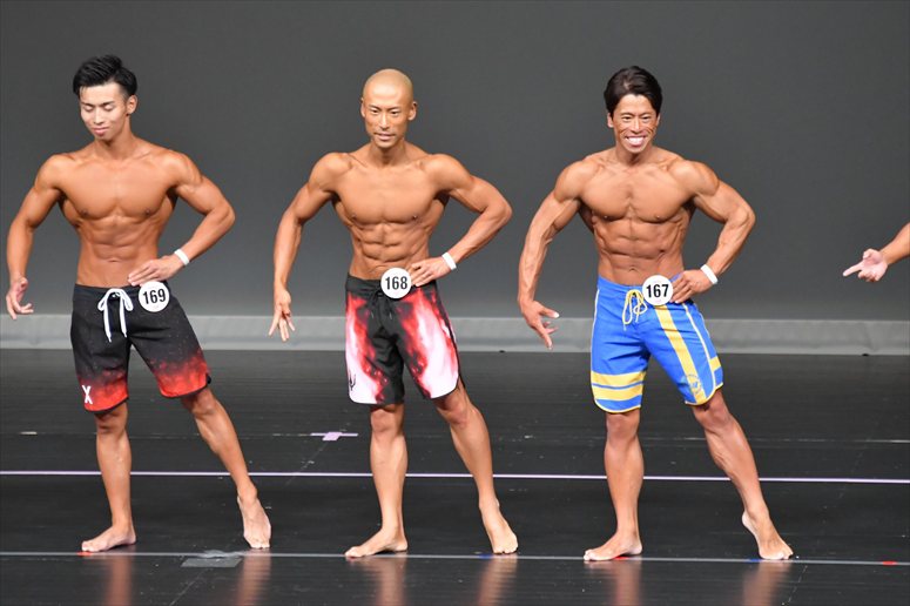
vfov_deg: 4.0
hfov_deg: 6.0
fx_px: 8717
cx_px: 455
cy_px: 303
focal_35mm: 345
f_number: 5.6
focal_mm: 230
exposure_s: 1/400
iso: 5000
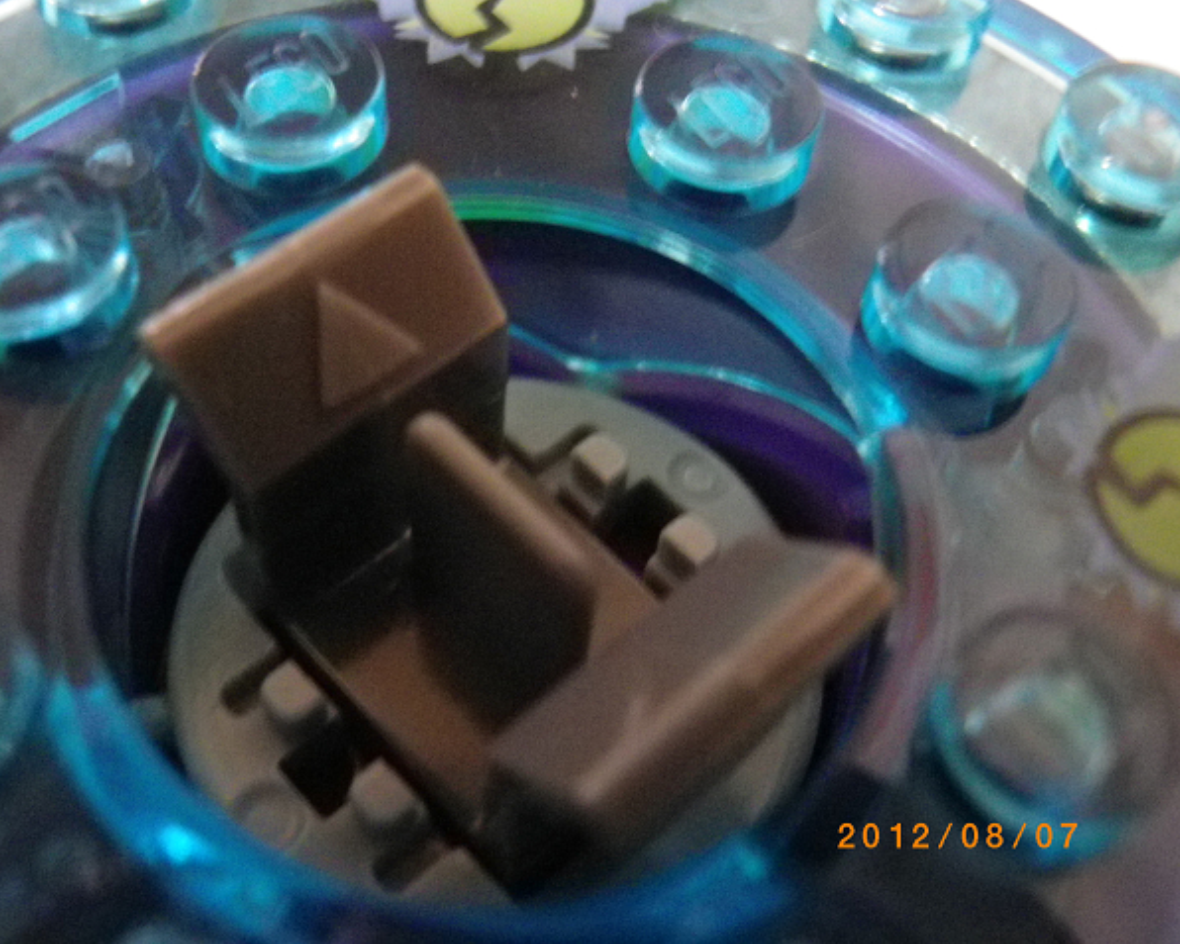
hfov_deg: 42.9
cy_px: 471
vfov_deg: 34.9
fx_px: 1502
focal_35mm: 43
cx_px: 568
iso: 800
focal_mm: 7.3
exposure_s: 1/4
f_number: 3.9
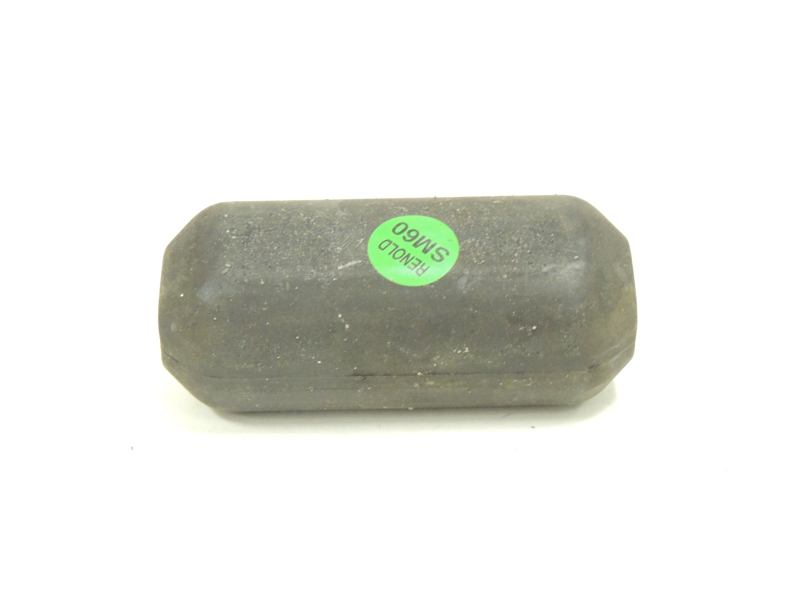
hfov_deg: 26.0
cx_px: 406
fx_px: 1757
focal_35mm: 75
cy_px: 304
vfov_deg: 19.6
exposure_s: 1/10
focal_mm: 13.3
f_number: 3.9
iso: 800
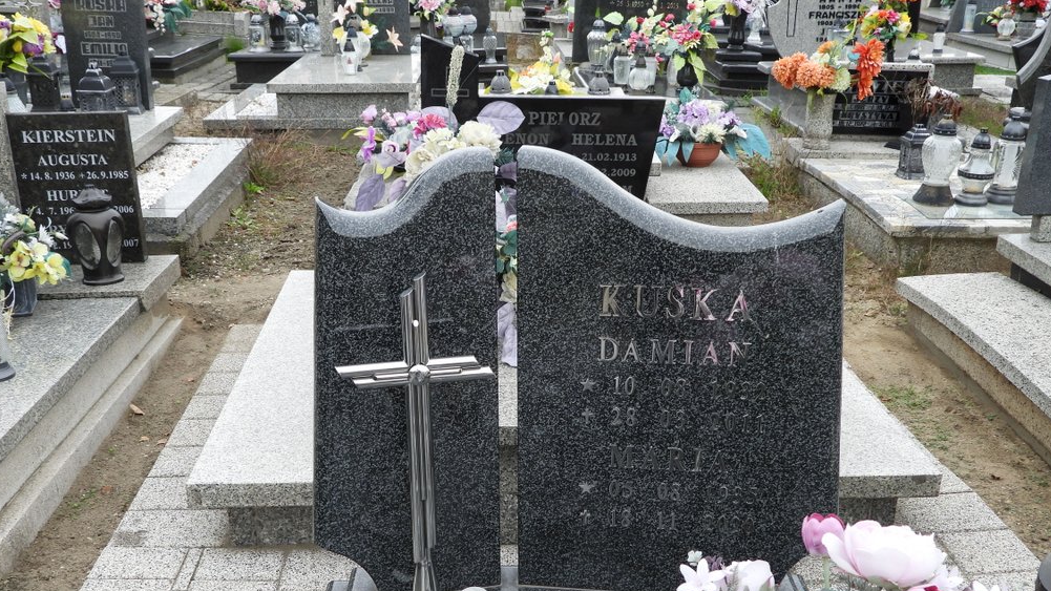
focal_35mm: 39
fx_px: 1087
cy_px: 402
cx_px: 528
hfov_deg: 51.6
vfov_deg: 30.2
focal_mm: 6.3
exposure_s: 1/160
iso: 100
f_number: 3.2
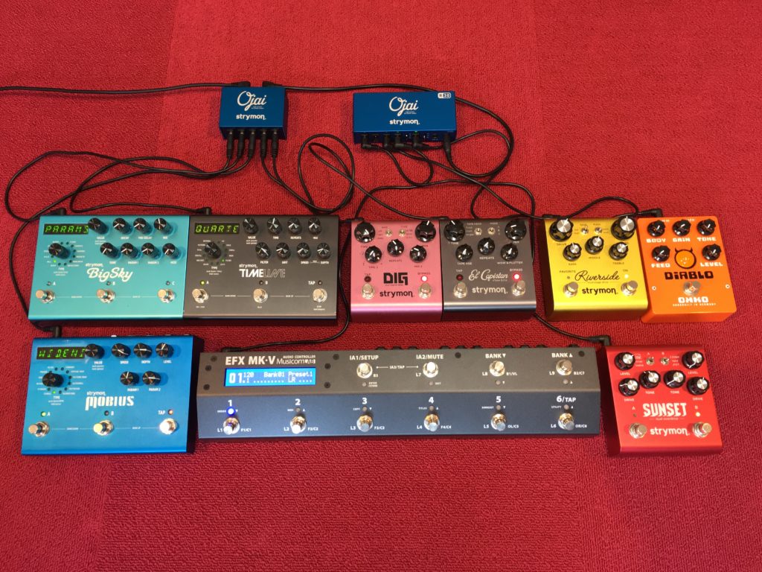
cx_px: 381
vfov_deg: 48.2
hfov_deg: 61.7
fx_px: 638
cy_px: 286
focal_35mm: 29
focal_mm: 4.15
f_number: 2.2
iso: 100
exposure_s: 1/30
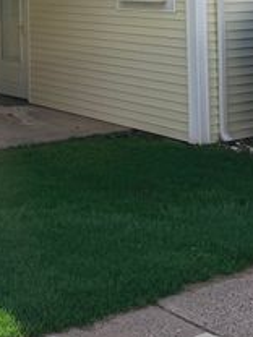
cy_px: -35
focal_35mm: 77
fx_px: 750
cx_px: -71
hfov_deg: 17.9
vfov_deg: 23.7
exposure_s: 1/7353
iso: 125
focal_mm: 6.76
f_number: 1.78
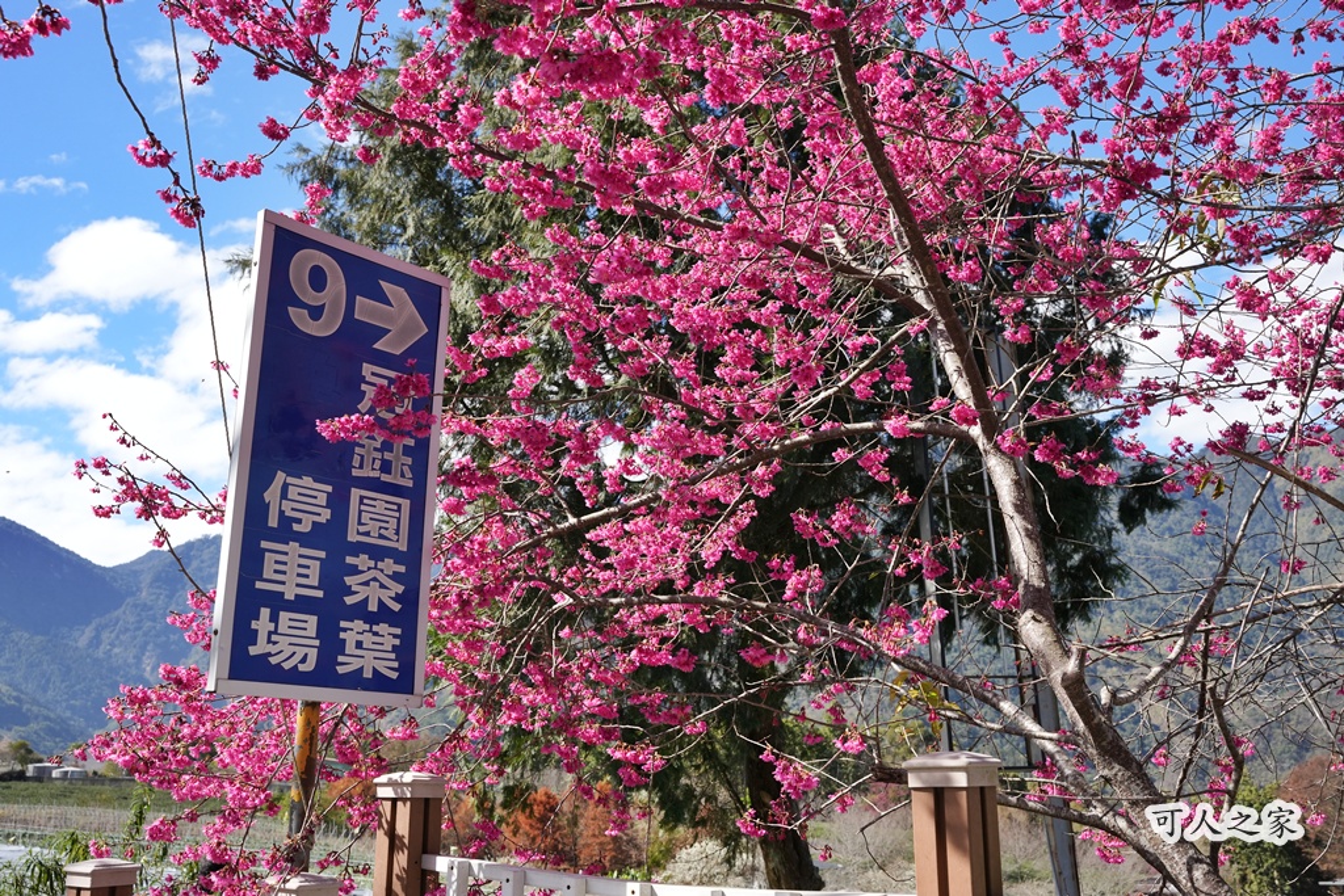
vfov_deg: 36.6
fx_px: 1355
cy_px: 448
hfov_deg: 52.7
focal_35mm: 36
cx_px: 672
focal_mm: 36.3
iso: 1000
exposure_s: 1/1600
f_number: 8
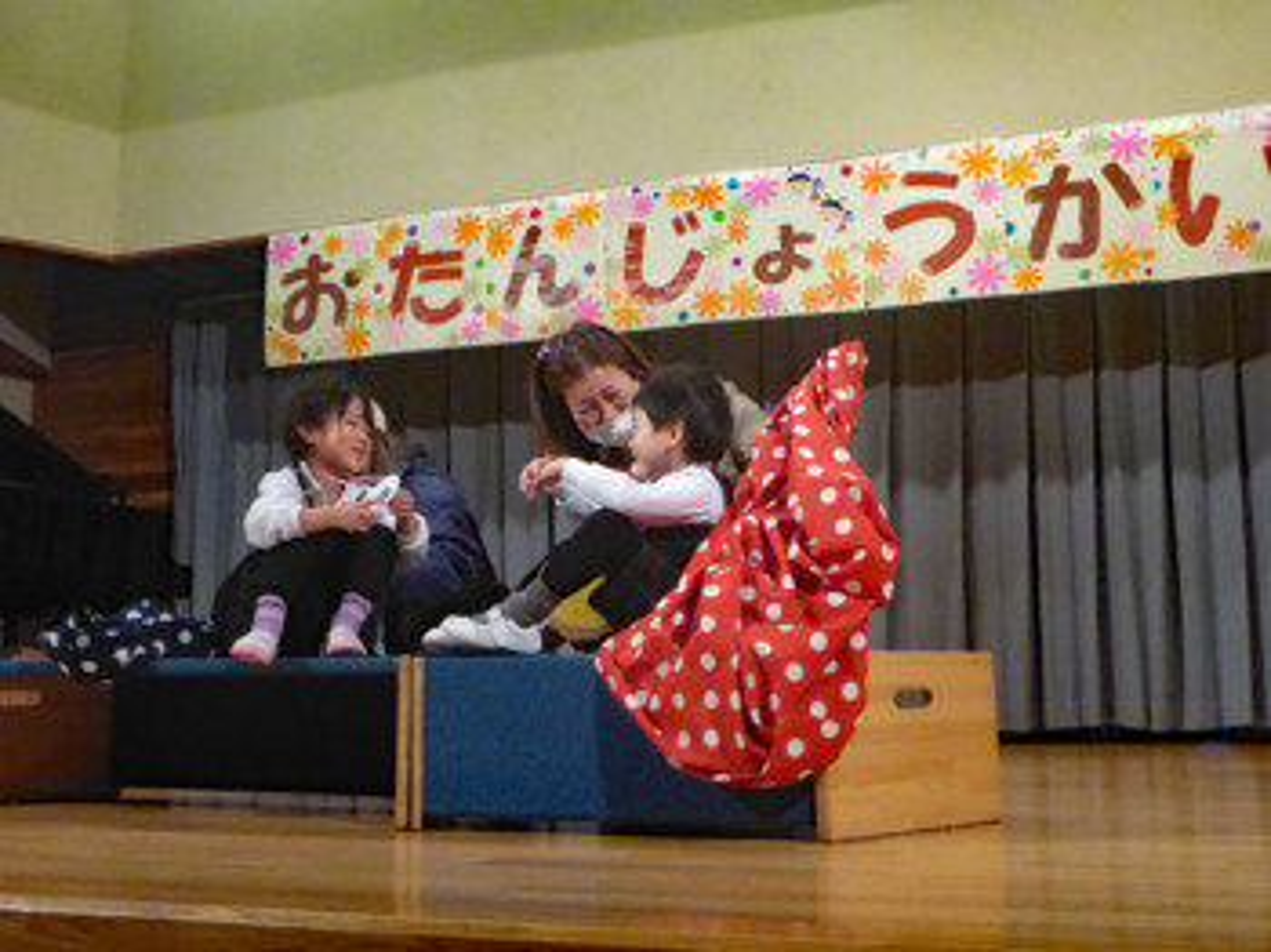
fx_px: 1358
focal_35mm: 37
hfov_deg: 50.2
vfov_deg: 38.6
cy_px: 476
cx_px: 636
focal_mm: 6.4
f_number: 3.9
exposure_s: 1/125
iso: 1600
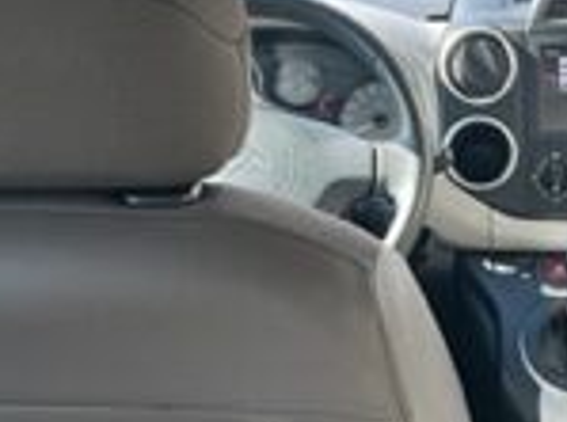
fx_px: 1830
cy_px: 392
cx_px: 597
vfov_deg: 13.0
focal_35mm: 112
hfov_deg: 17.1
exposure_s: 1/222
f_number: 1.5
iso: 40
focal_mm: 5.7
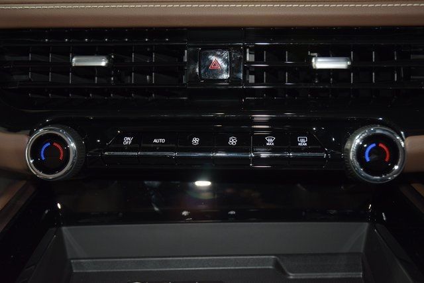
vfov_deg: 26.5
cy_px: 142
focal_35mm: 51
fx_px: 601
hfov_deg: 38.9
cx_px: 212
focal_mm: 34
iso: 1000
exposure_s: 1/25
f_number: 4
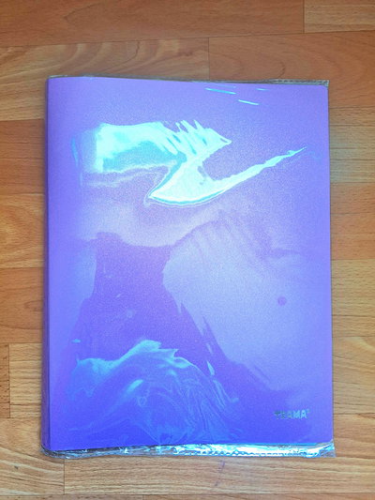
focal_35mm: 23
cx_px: 188
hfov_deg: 58.9
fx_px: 332
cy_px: 250
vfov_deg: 73.9
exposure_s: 1/50
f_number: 1.8
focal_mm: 5.54
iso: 80
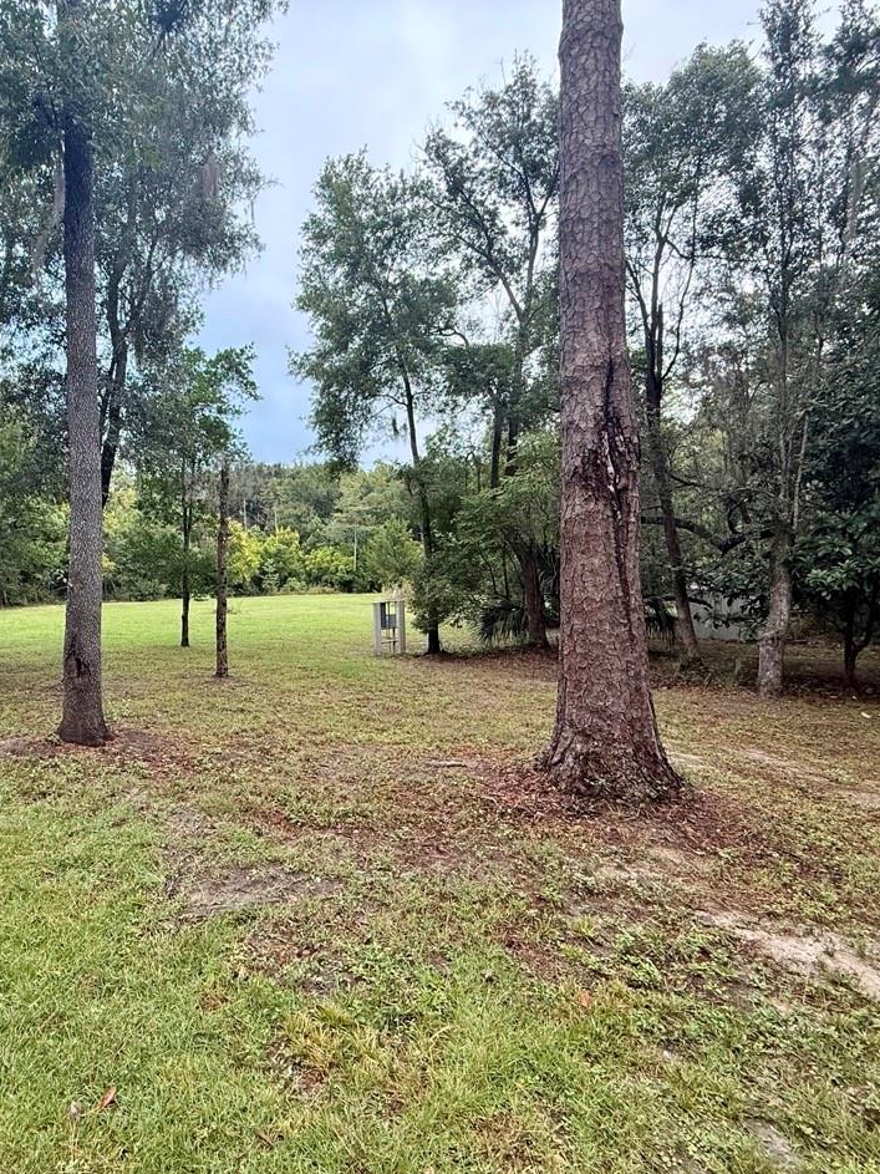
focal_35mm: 19
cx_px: 261
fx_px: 644
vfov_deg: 84.7
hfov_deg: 65.9
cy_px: 591
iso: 160
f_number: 2.2
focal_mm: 2.22
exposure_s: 1/99
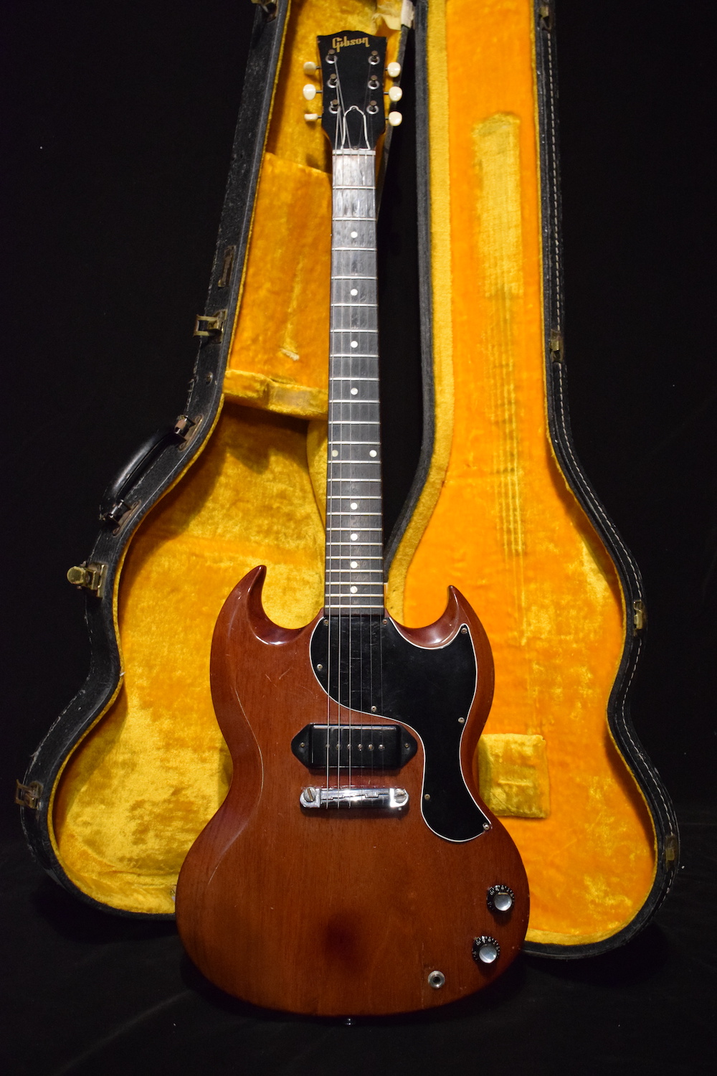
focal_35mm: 40
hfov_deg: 33.0
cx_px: 358
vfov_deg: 47.9
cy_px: 538
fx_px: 1210
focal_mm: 27
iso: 5000
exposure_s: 1/60
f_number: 4
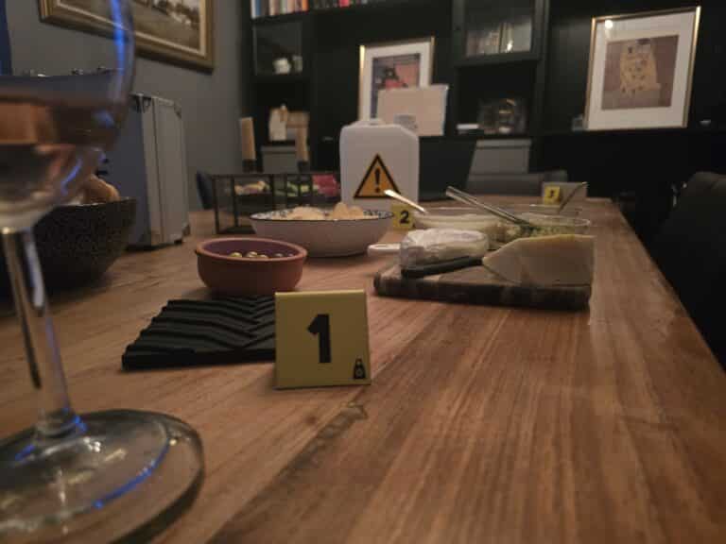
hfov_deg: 73.9
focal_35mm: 23
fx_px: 482
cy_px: 272
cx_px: 363
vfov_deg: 58.9
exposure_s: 1/20
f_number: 1.7
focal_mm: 6.3
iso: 1600
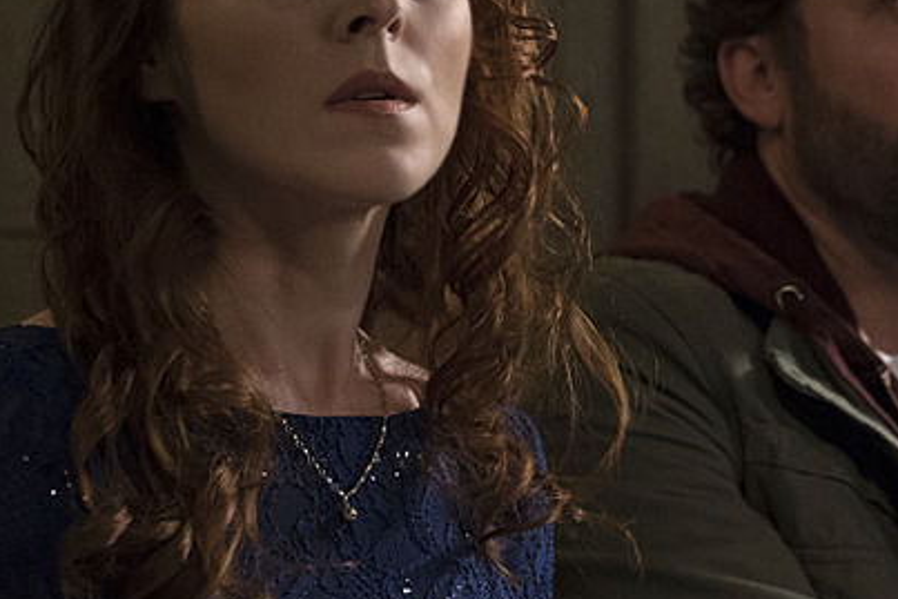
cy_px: 265
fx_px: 8010
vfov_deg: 4.3
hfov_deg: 6.4
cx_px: 577
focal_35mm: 321
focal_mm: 166
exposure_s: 1/200
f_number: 5
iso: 8000
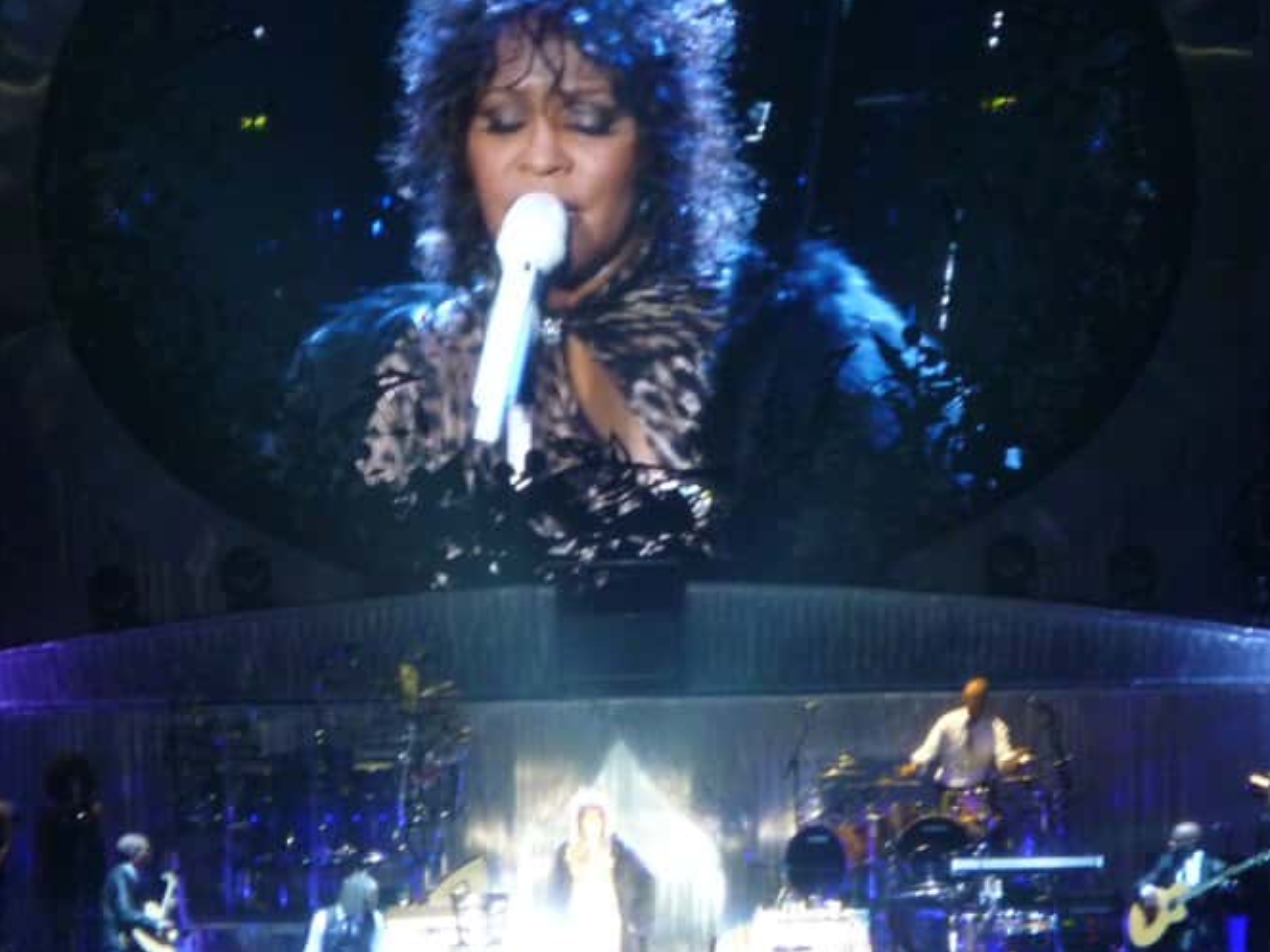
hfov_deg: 8.8
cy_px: 331
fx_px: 8217
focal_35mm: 224
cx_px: 578
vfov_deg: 6.6
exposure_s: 1/8
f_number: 5.9
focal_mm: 26
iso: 400
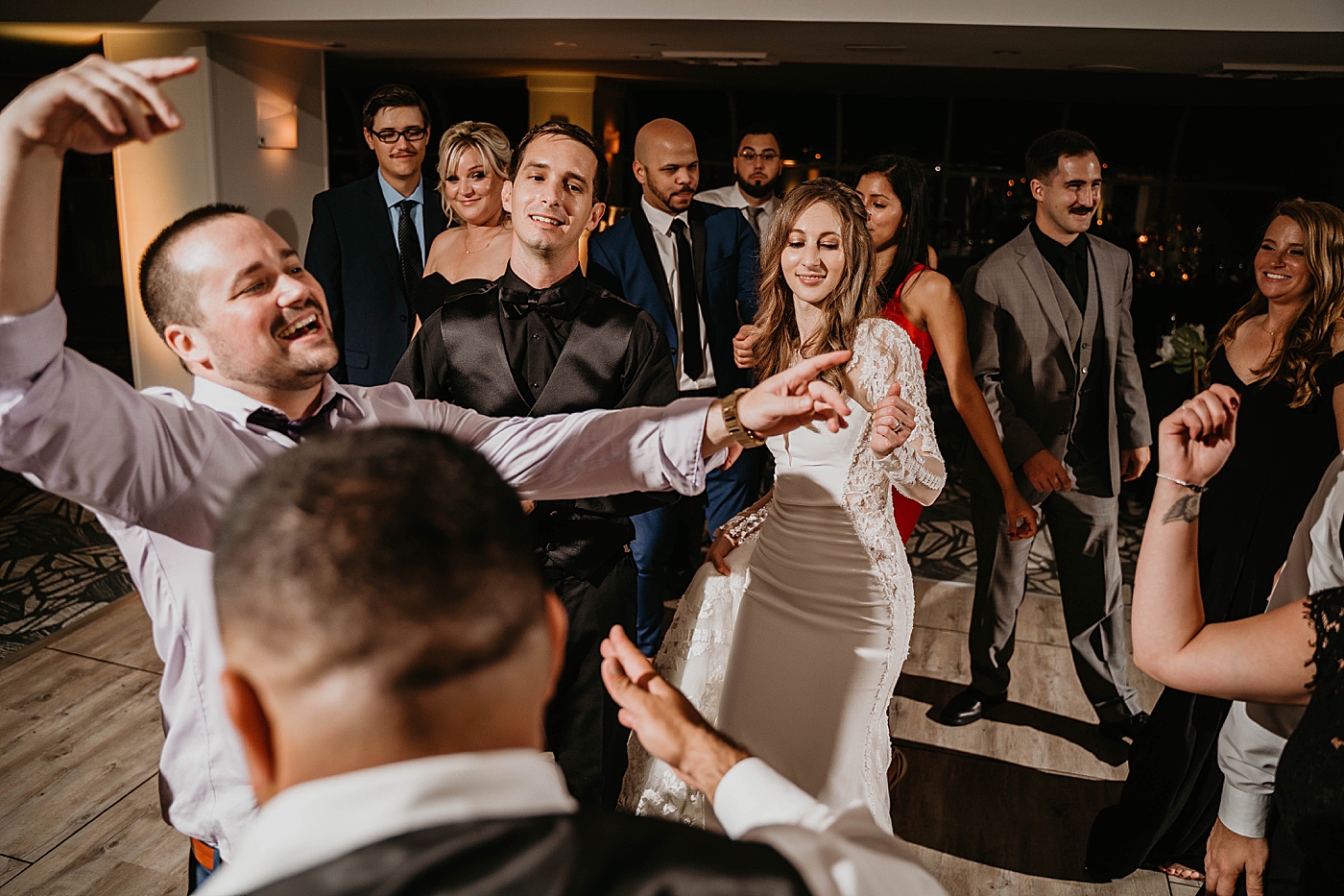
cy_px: 448
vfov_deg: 46.4
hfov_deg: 65.5
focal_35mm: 28
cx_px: 672
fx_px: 1045
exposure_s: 1/250
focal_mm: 28
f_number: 2.8
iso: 500
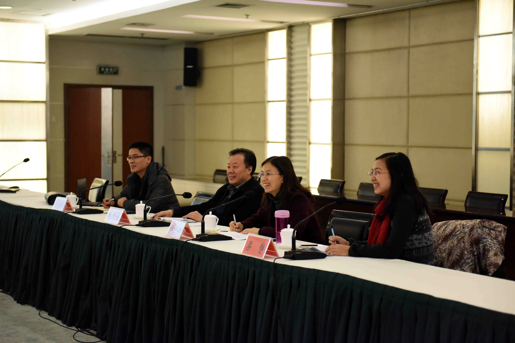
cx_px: 258
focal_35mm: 70
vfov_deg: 19.5
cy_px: 172
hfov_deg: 28.8
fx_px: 1002
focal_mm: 70
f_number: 2.8
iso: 6400
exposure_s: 1/1000
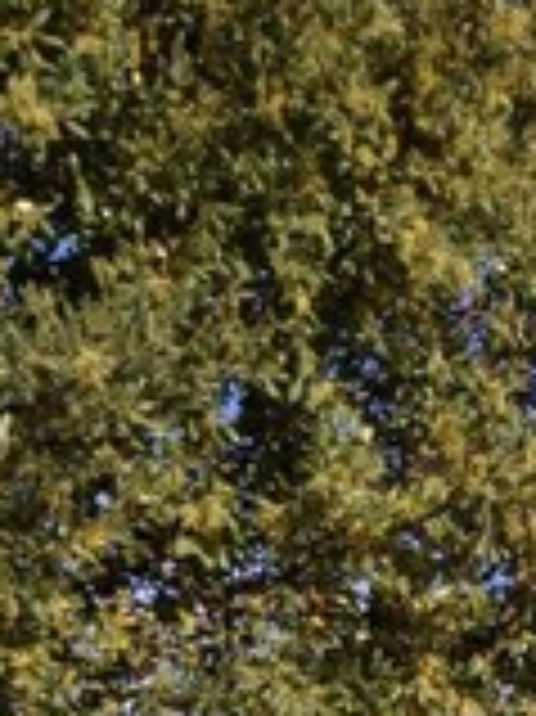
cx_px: 928
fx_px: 2729
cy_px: 1261
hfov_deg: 10.6
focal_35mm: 132
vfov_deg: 13.5
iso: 50
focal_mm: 4.28
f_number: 2.4
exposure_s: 1/1227
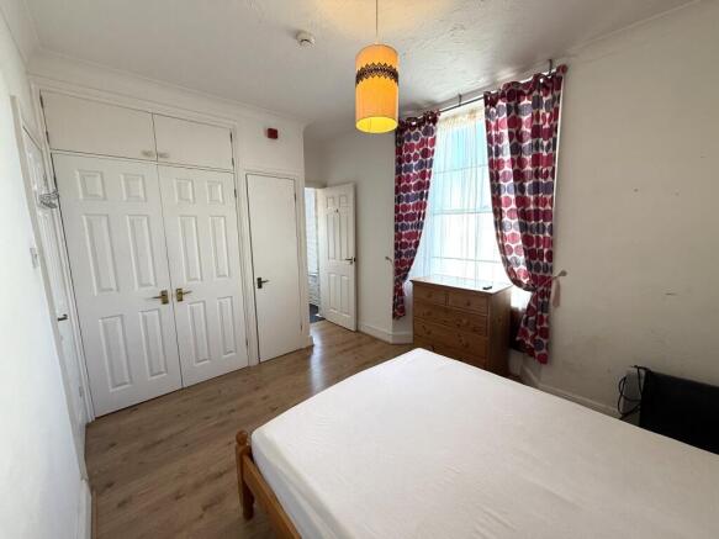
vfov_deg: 85.7
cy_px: 270
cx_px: 360
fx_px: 291
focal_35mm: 14
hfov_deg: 102.1
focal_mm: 2.22
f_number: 2.2
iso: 100
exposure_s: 1/100
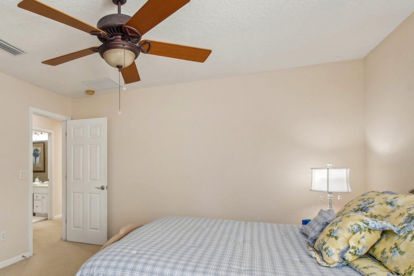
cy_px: 170
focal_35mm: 20
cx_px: 143
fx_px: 230
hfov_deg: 81.6
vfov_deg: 61.2
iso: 800
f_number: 8
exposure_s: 1/30
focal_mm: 10
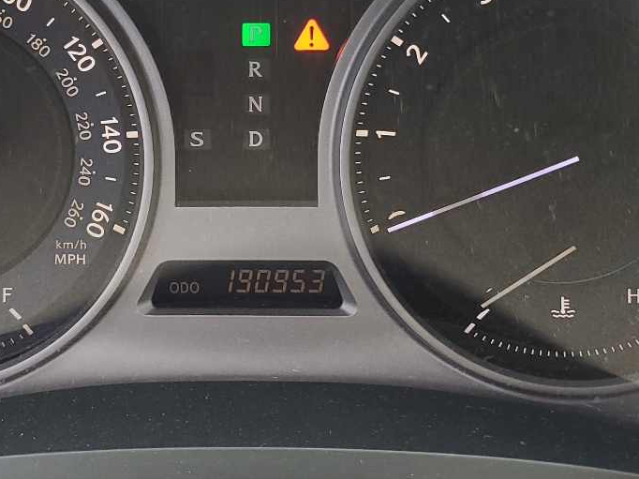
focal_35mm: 61
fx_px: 1126
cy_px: 136
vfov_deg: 23.8
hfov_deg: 31.5
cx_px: 219
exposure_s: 1/100
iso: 69
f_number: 1.5
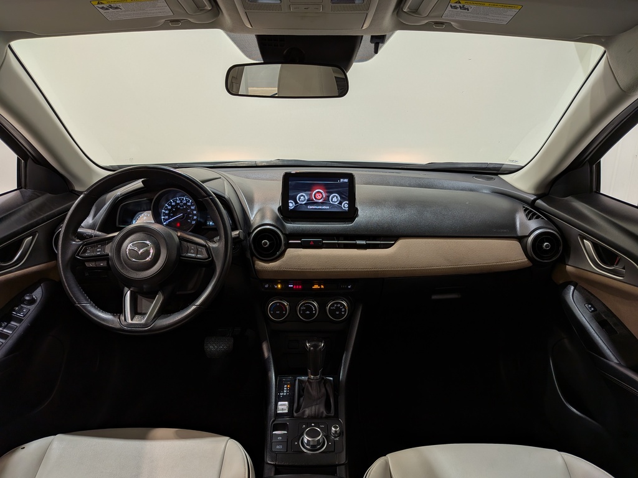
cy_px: 239
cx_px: 319
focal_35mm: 24
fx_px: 442
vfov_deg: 56.8
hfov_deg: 71.6
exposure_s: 1/142
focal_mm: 4.53
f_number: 1.7
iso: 28
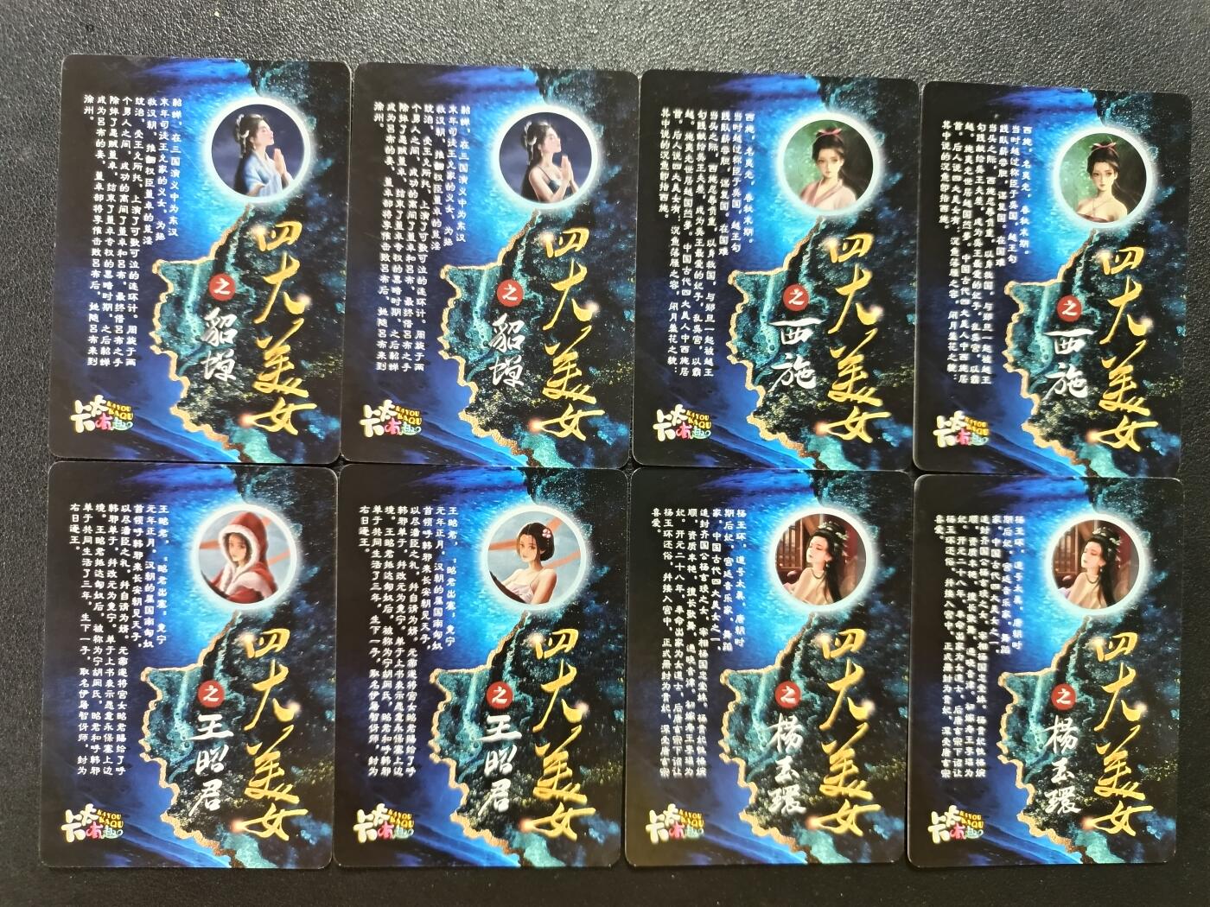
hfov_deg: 71.6
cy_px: 454
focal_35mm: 24
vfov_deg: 56.8
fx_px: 839
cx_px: 605
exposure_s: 1/25
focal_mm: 5.31
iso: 1809
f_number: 1.7
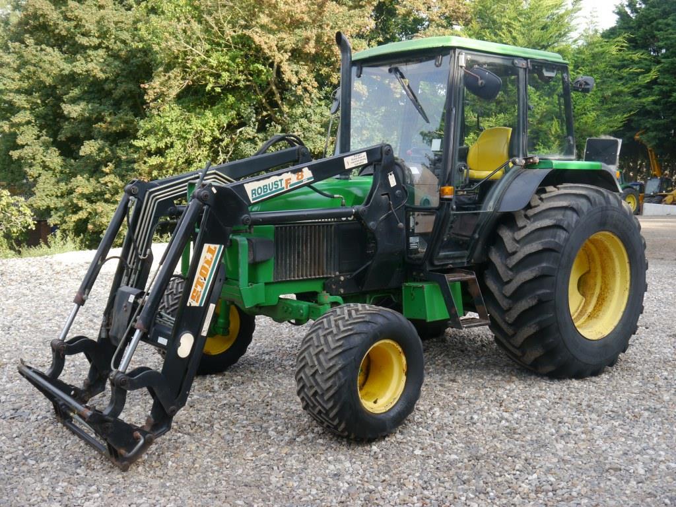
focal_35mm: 40
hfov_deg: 46.8
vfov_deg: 36.0
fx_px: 781
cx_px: 338
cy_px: 254
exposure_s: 1/160
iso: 160
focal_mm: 20
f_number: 5
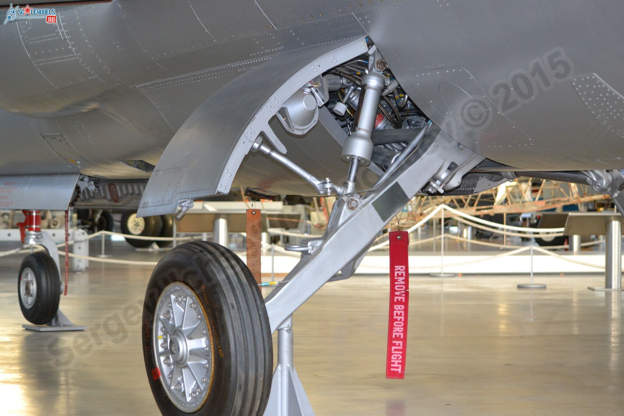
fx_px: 1430
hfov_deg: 24.6
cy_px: 208
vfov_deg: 16.6
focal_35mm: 82
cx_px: 312
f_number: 4.5
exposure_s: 1/60
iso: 1100
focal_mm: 55
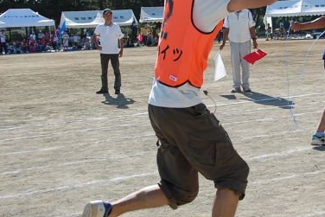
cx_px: 217
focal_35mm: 69
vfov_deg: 19.7
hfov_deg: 29.1
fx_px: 622
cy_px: 64
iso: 200
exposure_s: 1/1250
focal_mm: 27
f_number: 4.5
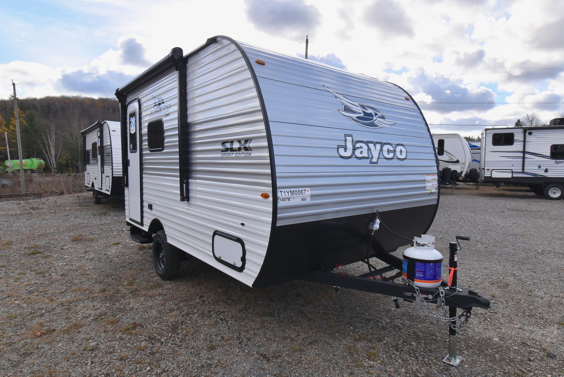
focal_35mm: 20
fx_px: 306
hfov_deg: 85.4
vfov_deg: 63.3
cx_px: 282
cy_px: 188
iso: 200
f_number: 9
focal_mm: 13
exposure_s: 1/320
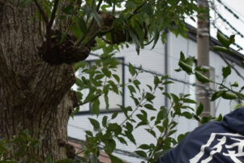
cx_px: 90
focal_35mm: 204
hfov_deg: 10.1
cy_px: 97
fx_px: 1383
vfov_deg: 6.7
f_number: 5.6
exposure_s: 1/125
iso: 100
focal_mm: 40
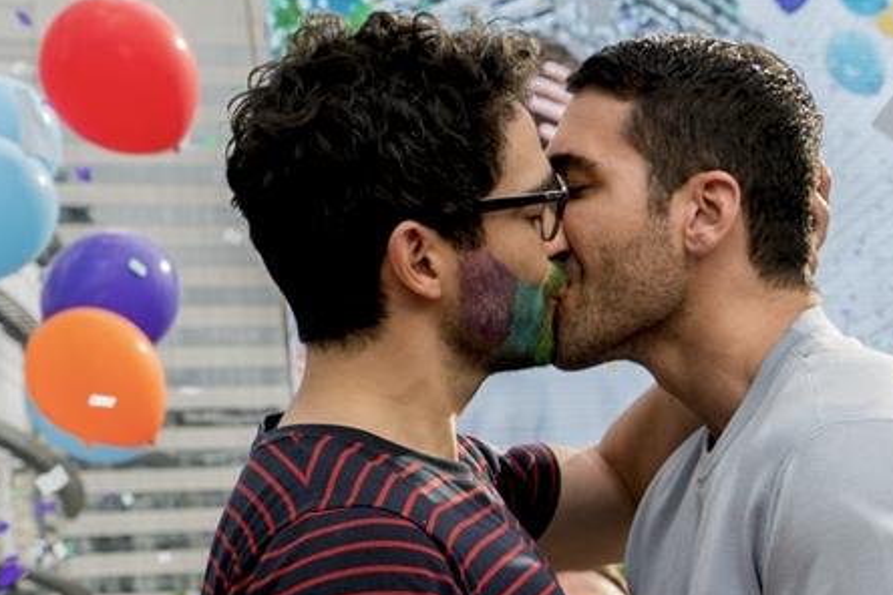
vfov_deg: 13.3
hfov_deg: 19.8
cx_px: 794
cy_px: 640
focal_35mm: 101
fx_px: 2505
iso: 200
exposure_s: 1/320
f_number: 6.3
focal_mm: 35
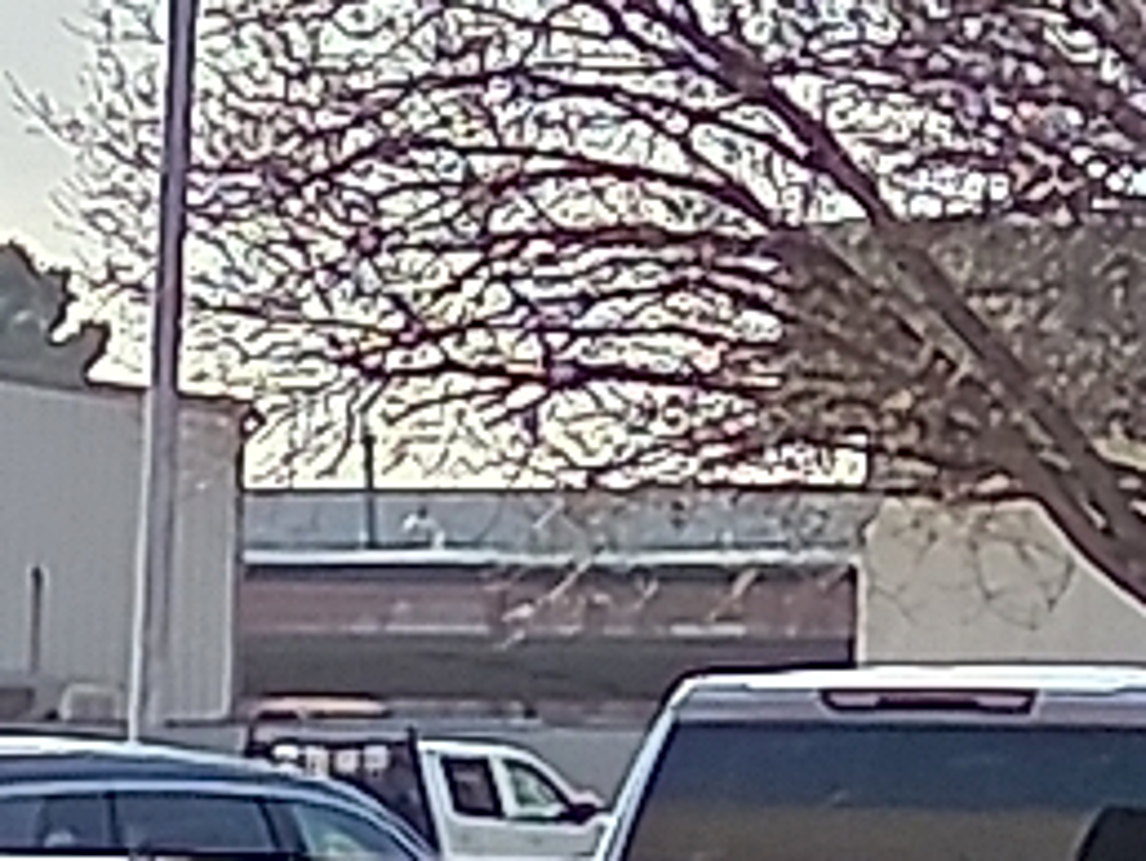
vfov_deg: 4.5
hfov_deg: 6.1
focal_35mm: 322
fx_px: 10670
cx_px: -422
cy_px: 2352
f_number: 1.8
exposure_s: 1/5000
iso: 25
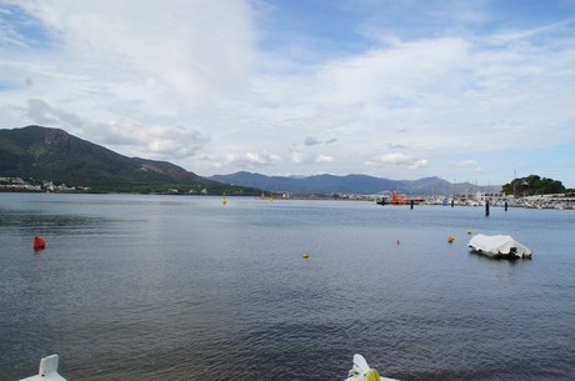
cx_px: 288
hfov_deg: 67.5
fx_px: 430
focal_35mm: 27
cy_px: 190
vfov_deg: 47.8
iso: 100
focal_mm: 18
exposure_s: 1/125
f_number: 11
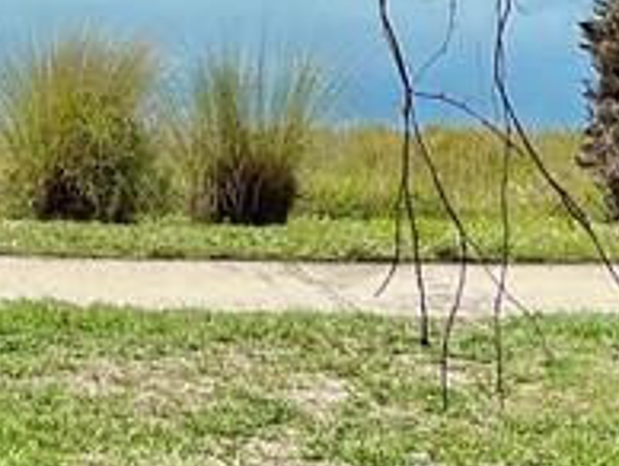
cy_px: -163
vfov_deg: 10.6
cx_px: -377
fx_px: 2453
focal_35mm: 137
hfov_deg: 13.4
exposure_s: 1/5319
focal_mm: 5.7
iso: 50
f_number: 1.5
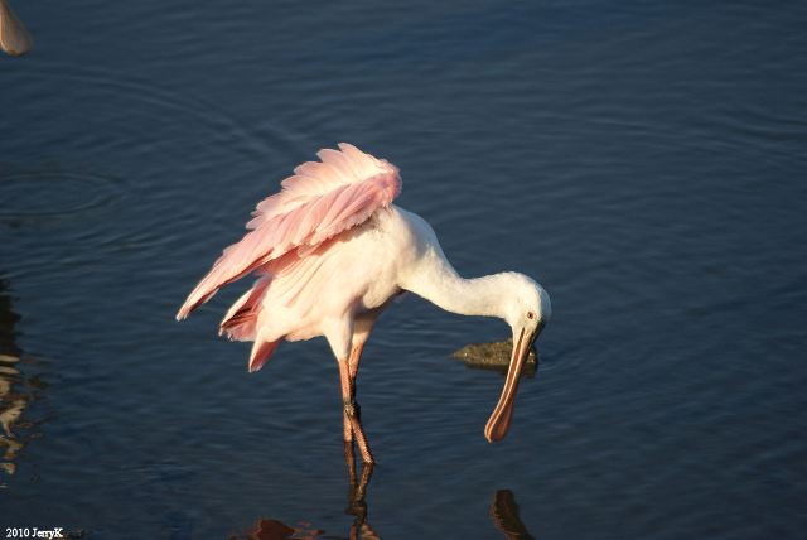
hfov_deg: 5.5
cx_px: 404
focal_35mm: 375
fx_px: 8414
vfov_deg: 3.7
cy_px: 270
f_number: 5.6
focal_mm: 250
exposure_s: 1/500
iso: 200
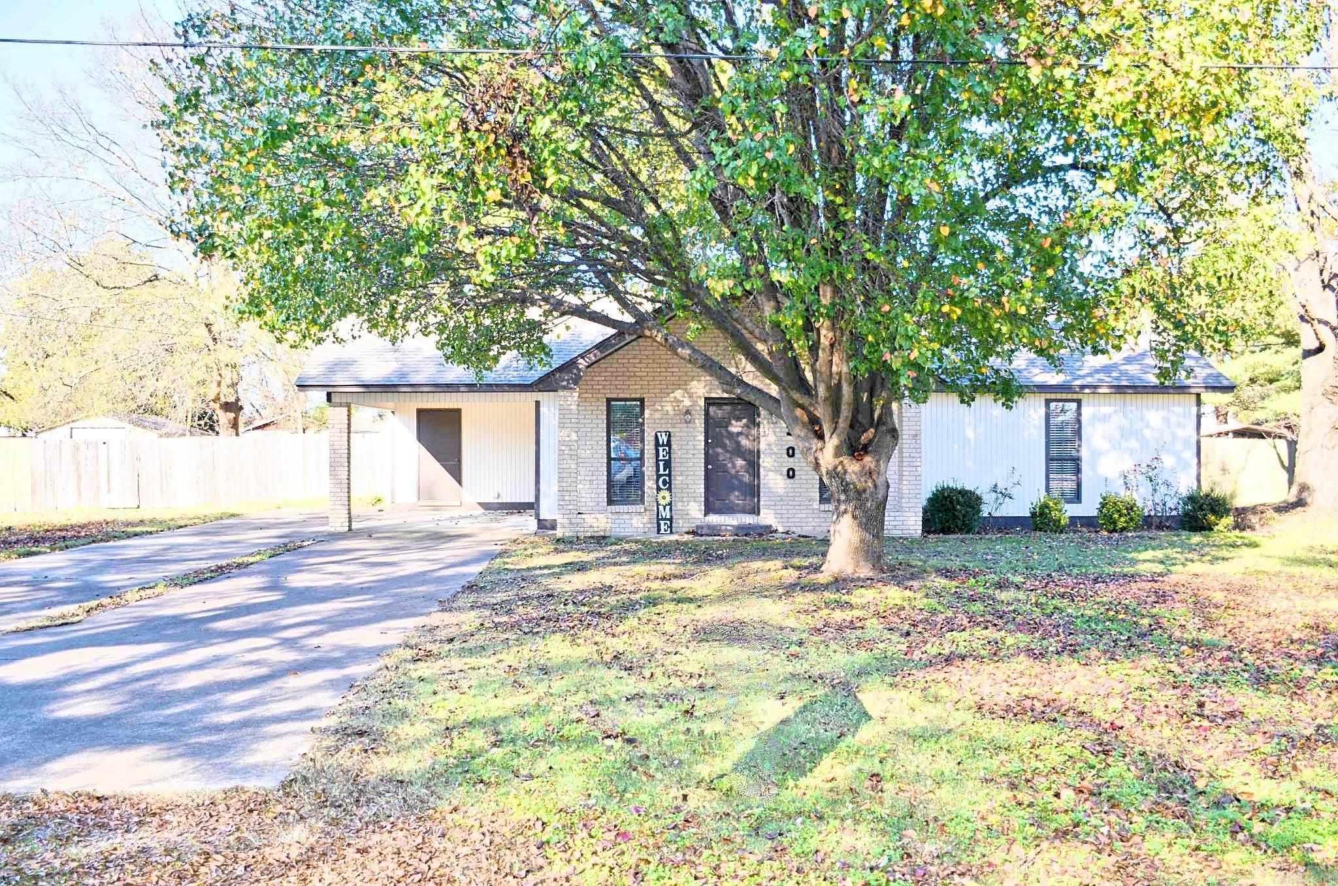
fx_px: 1113
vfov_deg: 43.4
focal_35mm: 30
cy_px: 443
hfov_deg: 62.0
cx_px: 669
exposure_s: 1/250
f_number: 4
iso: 100
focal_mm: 20
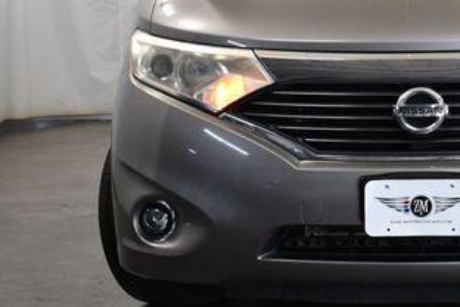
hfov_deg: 17.5
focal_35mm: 115
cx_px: 419
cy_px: 55
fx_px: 1469
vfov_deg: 11.9
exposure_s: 1/160
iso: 800
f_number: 4.2
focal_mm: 28
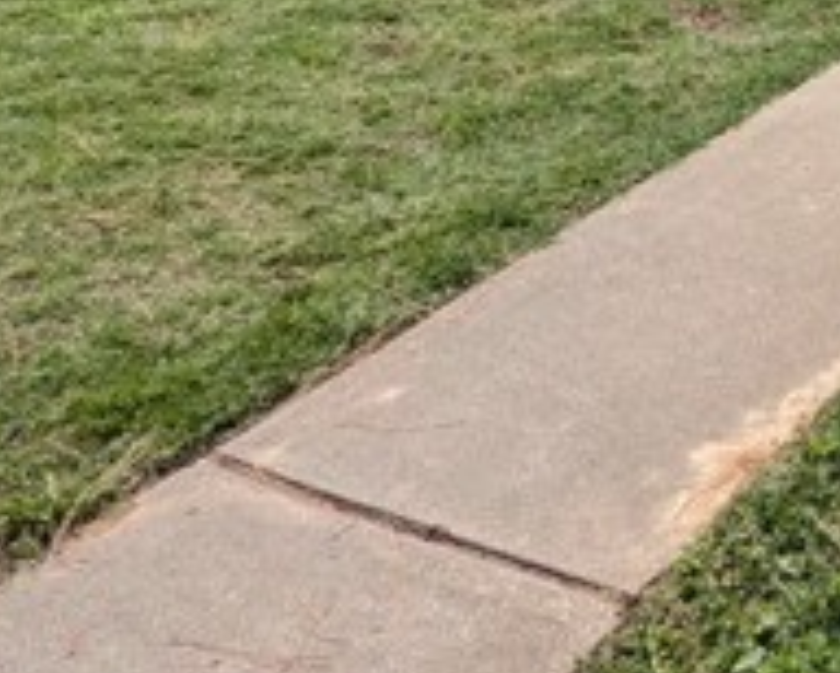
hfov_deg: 29.2
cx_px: 1089
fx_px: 1294
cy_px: -234
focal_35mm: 52
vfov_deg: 24.8
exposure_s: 1/1081
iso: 50
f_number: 2.2
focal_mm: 2.35
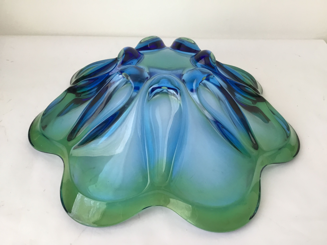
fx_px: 293
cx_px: 164
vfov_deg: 45.4
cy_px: 122
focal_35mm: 31
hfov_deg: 58.4
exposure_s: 1/33
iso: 40
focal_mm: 3.3
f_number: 2.4
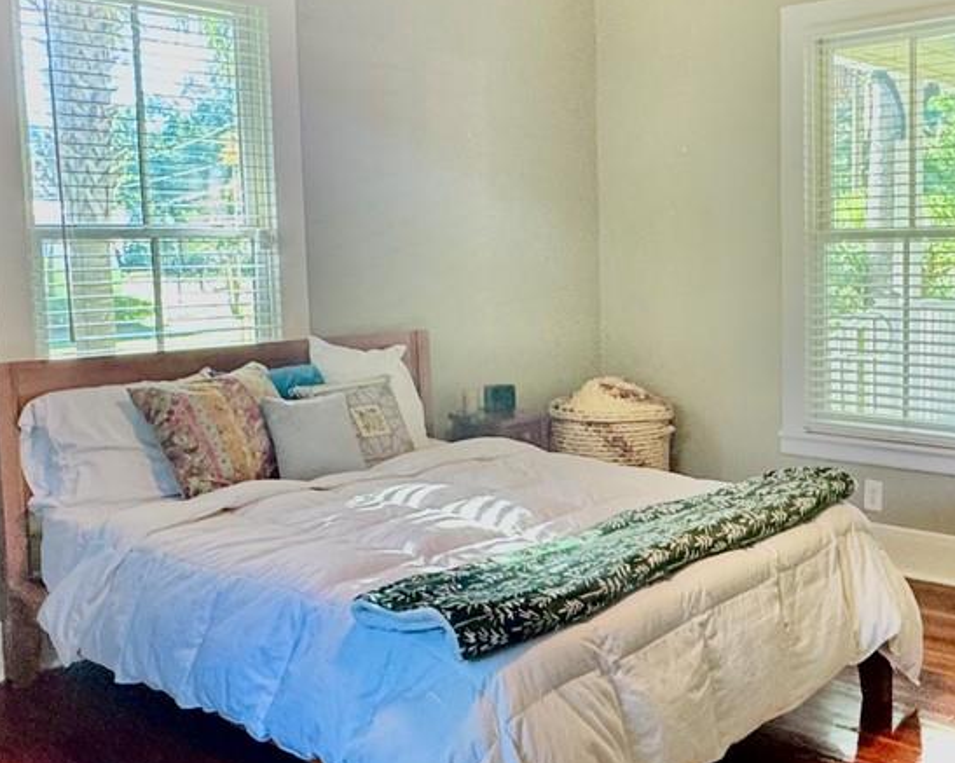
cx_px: 636
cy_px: 354
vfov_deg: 37.3
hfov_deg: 45.1
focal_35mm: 40
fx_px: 1130
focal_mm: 2.22
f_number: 2.2
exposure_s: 1/60
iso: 250
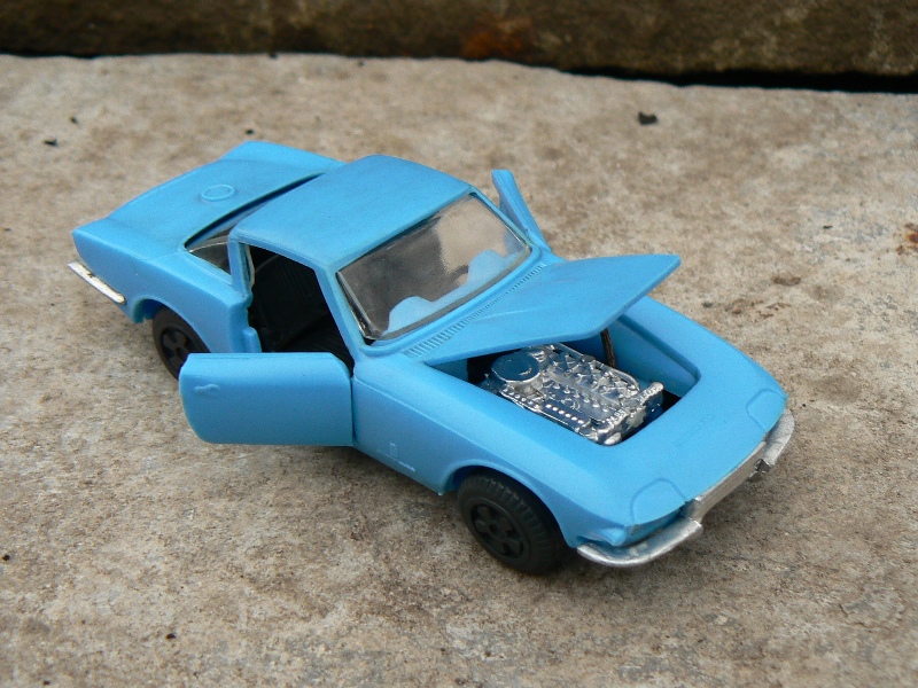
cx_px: 459
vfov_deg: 22.9
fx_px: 1697
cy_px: 344
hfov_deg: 30.3
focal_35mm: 64
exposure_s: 1/30
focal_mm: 8.8
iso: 80
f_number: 2.8
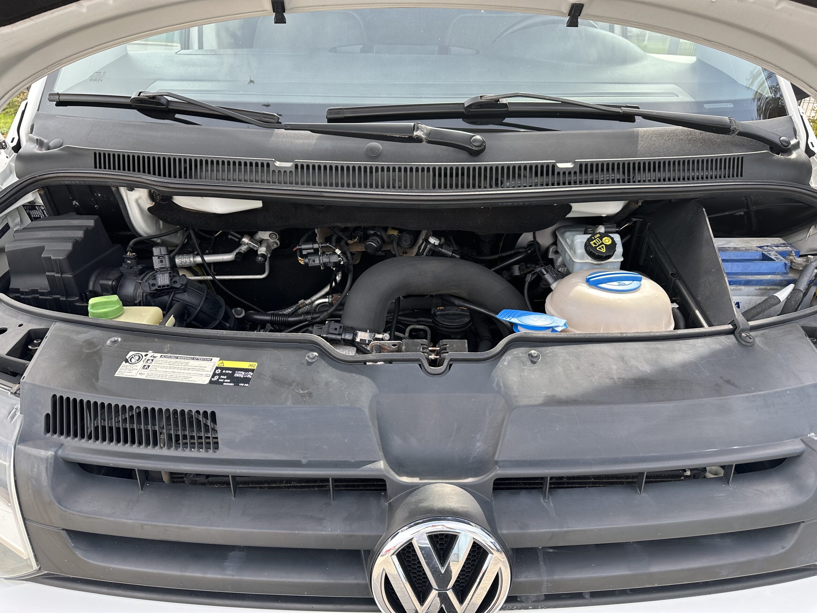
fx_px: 566
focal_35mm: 24
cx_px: 408
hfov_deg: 71.6
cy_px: 306
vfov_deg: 56.8
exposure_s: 1/623
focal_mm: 6.86
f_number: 1.78
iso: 80
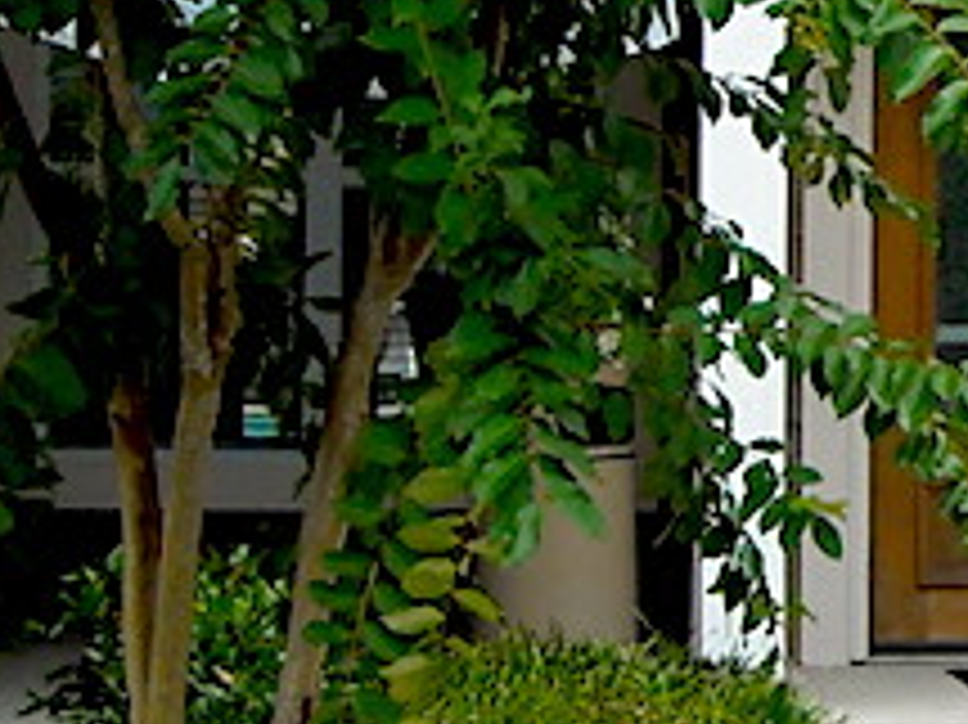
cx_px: 1481
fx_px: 4667
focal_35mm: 167
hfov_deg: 11.3
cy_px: 4
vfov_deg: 8.8
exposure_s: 1/228
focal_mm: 5.7
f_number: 2.8
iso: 64
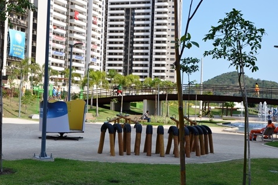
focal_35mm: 52
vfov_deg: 25.9
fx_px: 401
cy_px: 90
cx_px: 103
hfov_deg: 38.0
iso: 100
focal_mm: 26
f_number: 7.1
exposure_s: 1/200
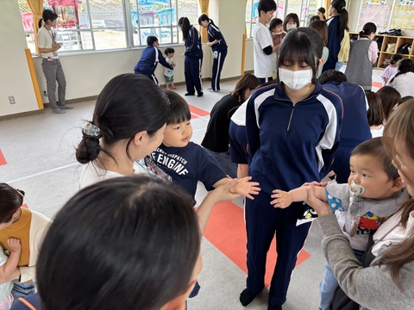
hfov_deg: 67.3
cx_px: 207
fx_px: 311
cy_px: 155
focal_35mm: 26
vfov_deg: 53.1
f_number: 1.6
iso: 50
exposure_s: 1/100
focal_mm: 5.96
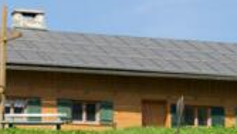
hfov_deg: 7.7
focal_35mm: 279
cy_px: 9
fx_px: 1754
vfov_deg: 4.4
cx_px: 53
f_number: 11
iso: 400
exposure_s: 1/400
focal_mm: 45
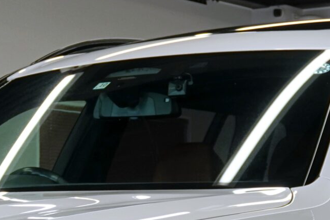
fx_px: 1585
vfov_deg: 7.8
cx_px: 76
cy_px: 333
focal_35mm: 173
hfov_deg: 11.8
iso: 250
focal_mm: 29
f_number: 5
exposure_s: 1/60
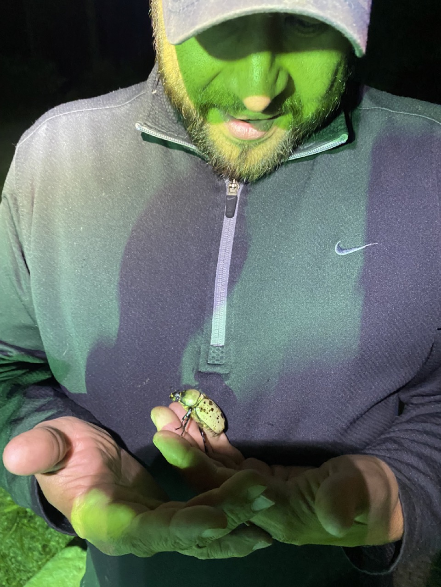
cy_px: 294
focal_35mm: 26
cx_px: 220
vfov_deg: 67.3
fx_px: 442
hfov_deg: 53.1
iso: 500
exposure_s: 1/40
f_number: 1.8
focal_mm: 4.25
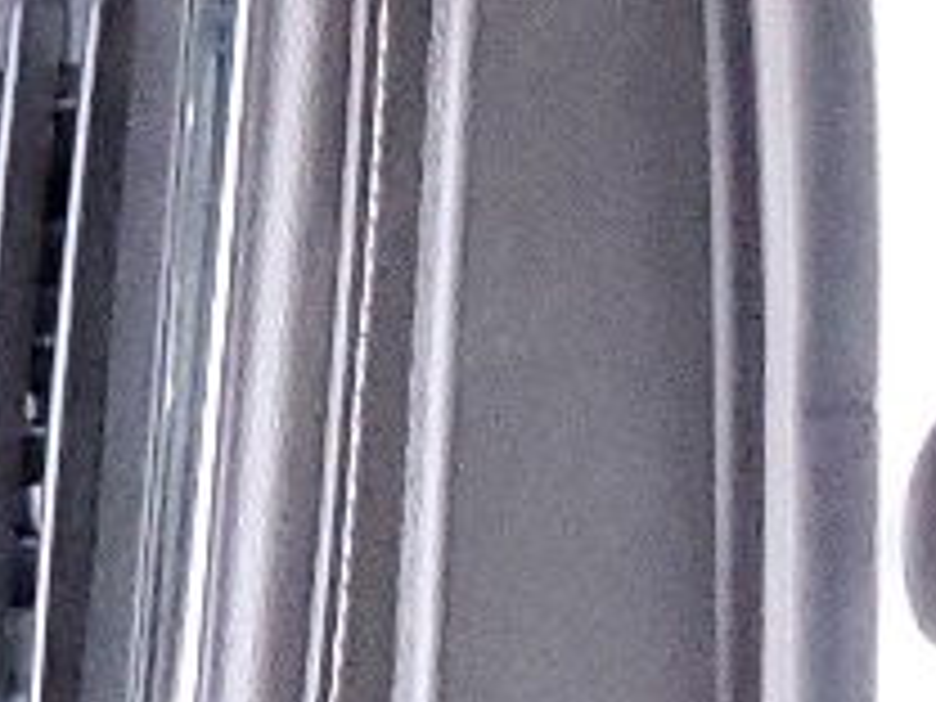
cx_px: -2430
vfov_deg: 7.2
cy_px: 1292
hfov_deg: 7.7
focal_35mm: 200
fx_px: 5408
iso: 540
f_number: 1.5
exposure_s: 1/15
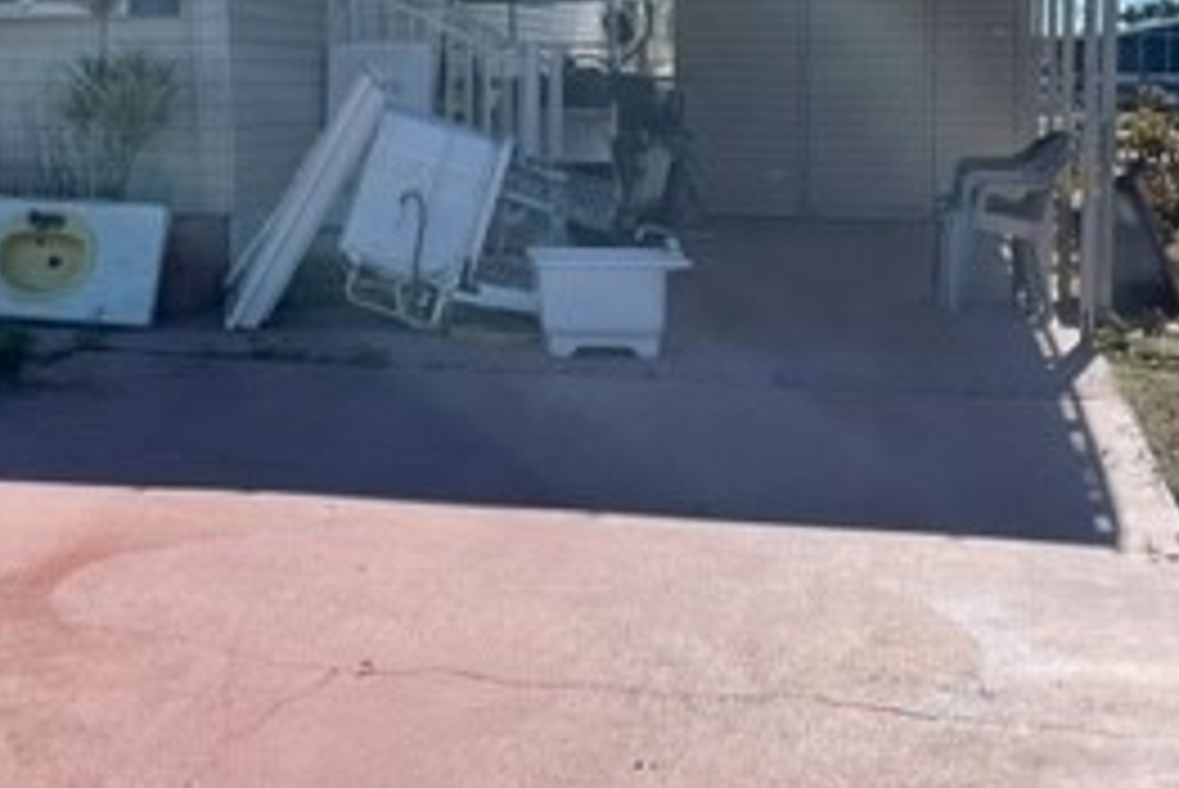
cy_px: 126
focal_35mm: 66
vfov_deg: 20.3
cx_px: 180
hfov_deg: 29.6
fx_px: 2163
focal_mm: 5.1
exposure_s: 1/4902
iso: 32
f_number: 1.6
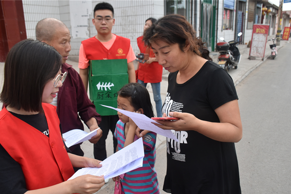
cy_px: 100
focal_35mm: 31
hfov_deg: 60.3
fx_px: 251
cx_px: 145
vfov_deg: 42.3
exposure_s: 1/200
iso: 640
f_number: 7.1
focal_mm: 20
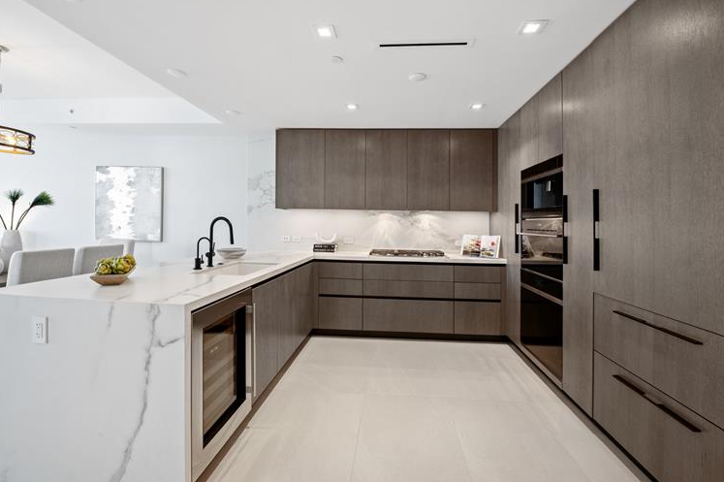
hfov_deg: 100.4
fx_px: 301
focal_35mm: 15
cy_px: 230
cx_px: 362
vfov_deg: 77.2
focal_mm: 14
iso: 200
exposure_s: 1/4
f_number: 8
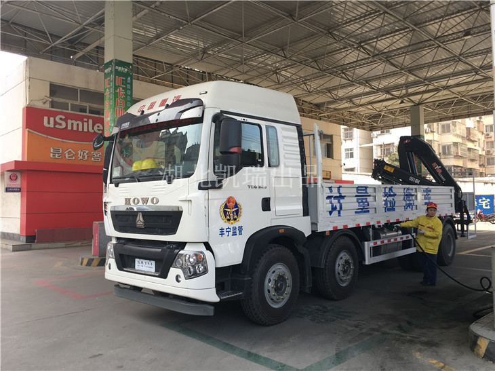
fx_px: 415
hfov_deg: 61.7
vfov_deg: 48.2
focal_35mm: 29
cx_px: 248
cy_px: 186
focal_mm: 4.15
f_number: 2.2
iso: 25
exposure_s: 1/148
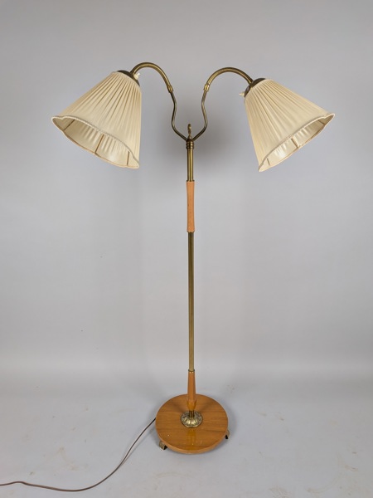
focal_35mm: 24
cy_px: 249
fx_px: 345
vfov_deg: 71.6
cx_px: 186
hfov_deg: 56.8
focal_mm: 4.53
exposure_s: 1/33.3
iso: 45
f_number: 1.7
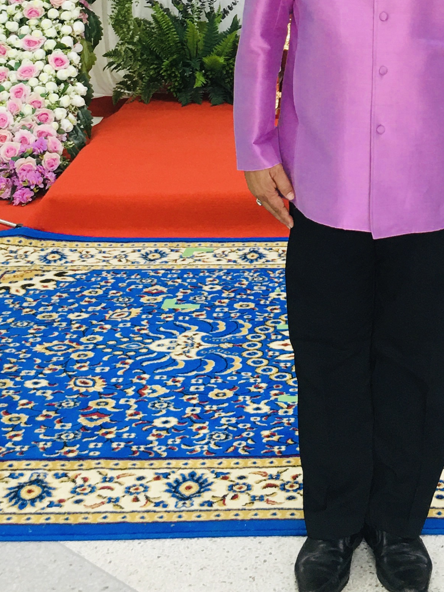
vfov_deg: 24.1
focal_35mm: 75
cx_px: 412
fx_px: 1283
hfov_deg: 19.2
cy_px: -79
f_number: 2.2
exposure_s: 1/17
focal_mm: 4.15
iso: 32
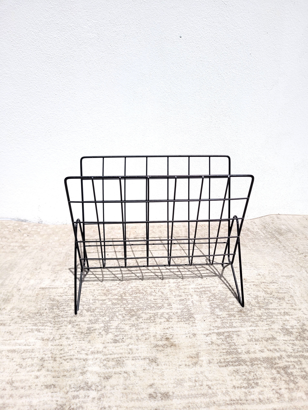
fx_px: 308
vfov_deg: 67.3
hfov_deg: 53.1
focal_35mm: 26
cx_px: 154
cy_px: 205
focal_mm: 5.4
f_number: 1.8
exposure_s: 1/6302
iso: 40
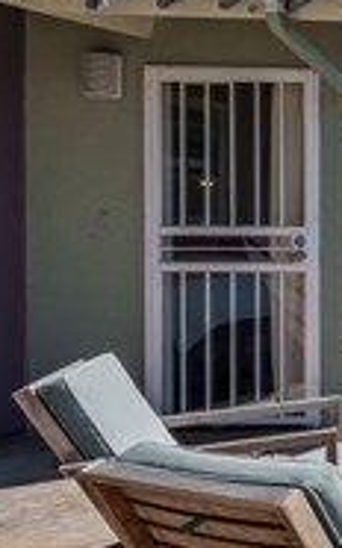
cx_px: 858
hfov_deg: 14.1
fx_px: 836
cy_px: 233
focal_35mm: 56
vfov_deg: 36.2
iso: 400
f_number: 16
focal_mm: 16
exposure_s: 1/4000
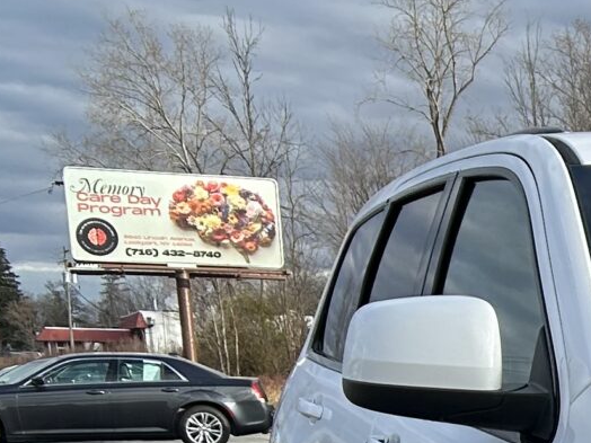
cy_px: 754
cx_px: 1057
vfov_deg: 11.0
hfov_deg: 13.9
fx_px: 2168
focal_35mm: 127
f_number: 1.5
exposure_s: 1/1838
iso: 50
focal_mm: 5.7
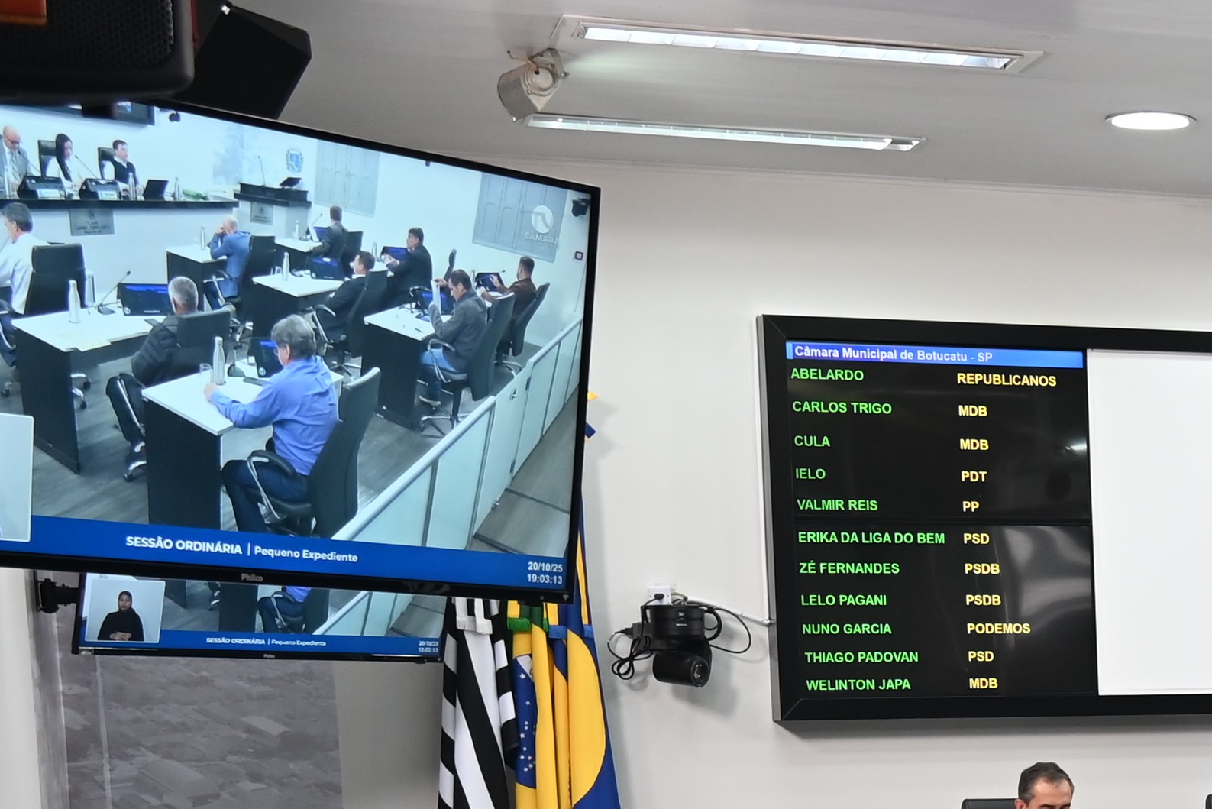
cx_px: 1542
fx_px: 3064
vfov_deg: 14.3
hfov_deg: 20.6
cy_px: 1095
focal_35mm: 91
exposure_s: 1/125
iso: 640
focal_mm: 24
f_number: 4
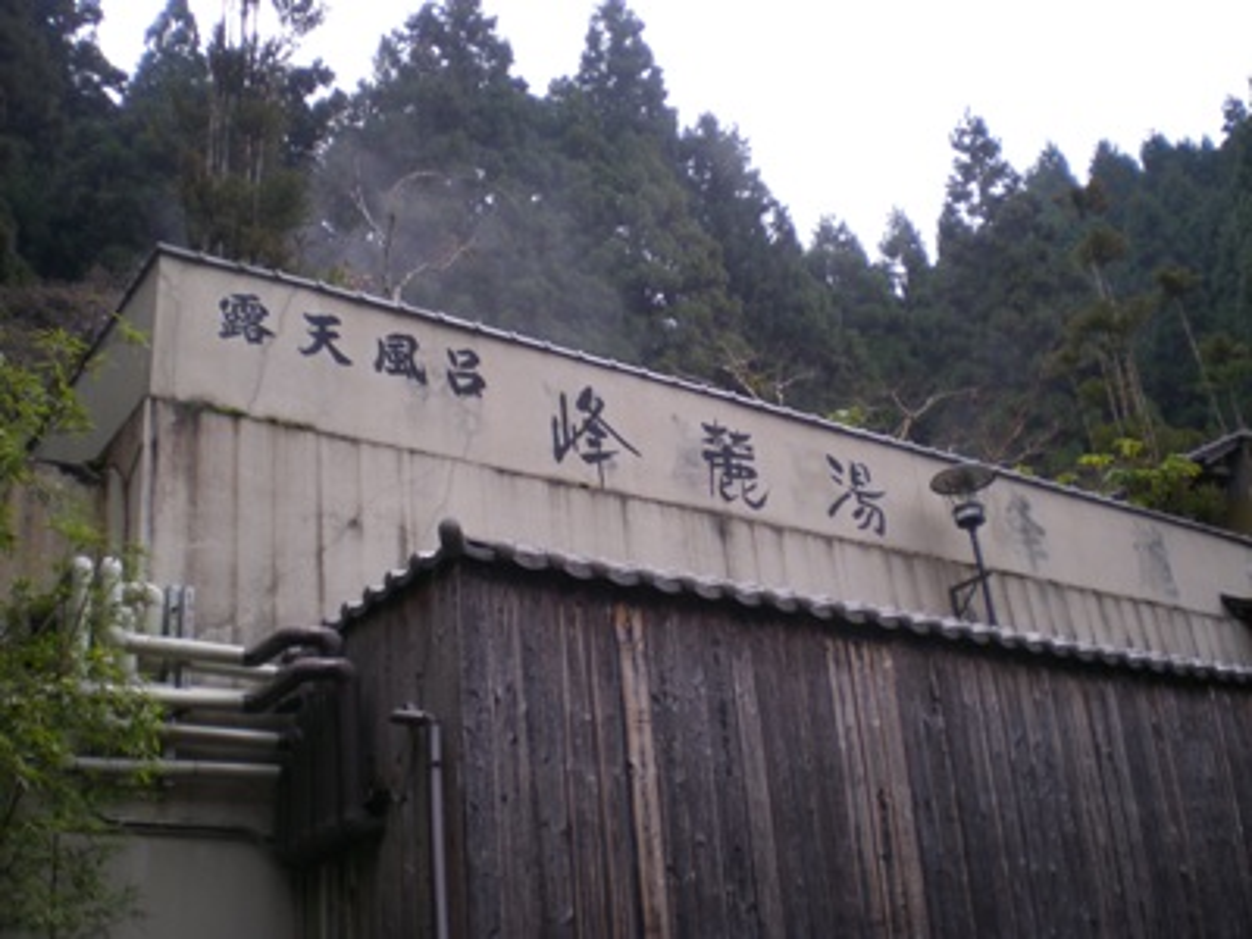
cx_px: 626
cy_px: 470
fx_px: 1374
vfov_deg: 37.7
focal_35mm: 38
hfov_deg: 49.0
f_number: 3.1
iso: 50
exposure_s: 1/68.2
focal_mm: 6.3
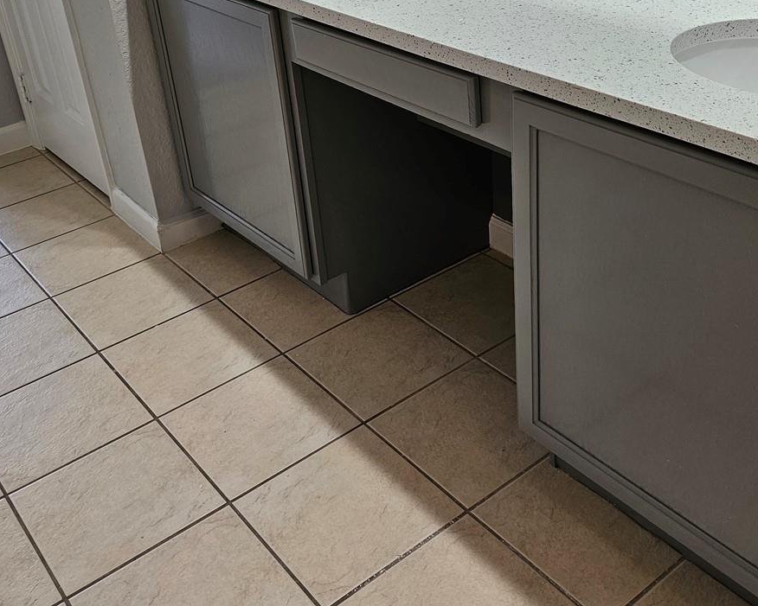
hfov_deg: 44.8
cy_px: 198
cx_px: 385
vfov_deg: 36.1
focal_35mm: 41
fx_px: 920
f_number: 1.7
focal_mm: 6.3
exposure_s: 1/120
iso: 160
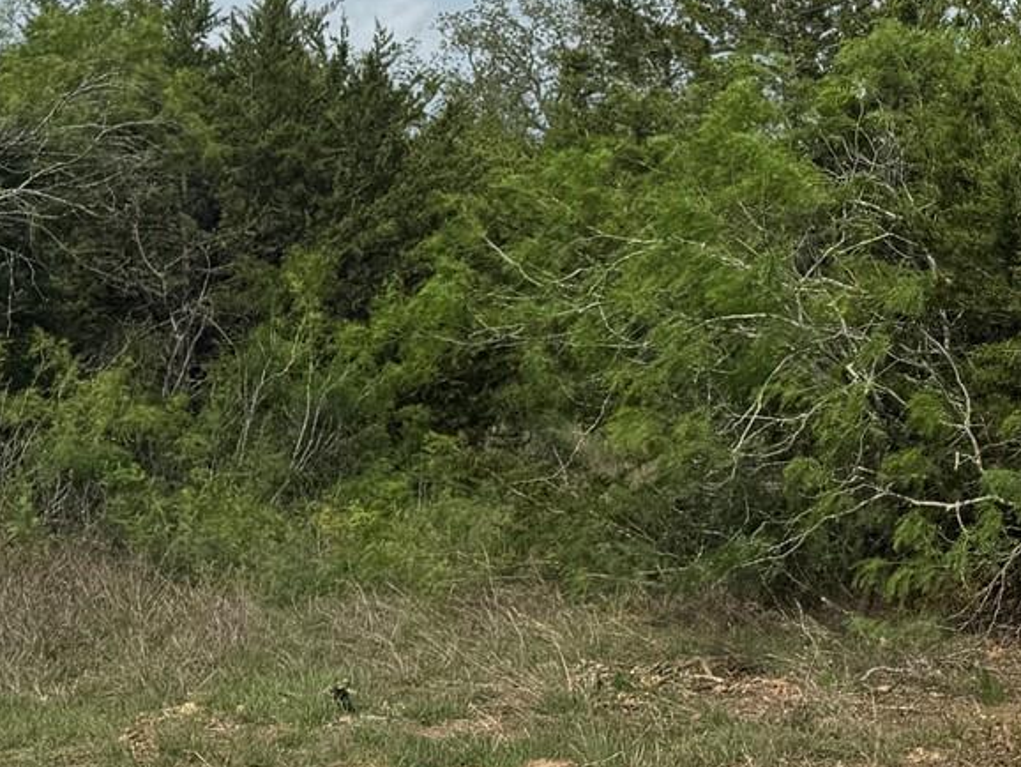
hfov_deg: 19.8
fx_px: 2508
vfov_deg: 17.0
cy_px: 16
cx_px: 1547
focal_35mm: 85
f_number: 1.78
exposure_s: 1/4950
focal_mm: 6.76
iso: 80
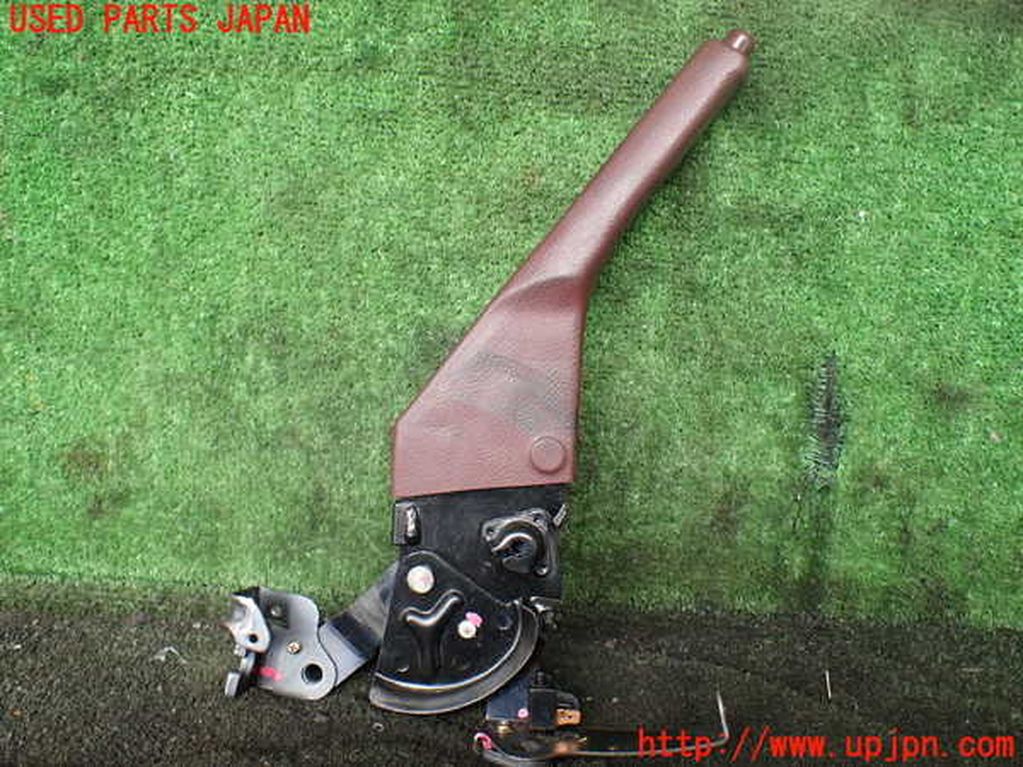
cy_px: 384
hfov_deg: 60.0
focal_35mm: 30
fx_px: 887
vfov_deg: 46.8
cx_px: 512
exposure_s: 1/125
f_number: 2.3
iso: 320
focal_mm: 5.4
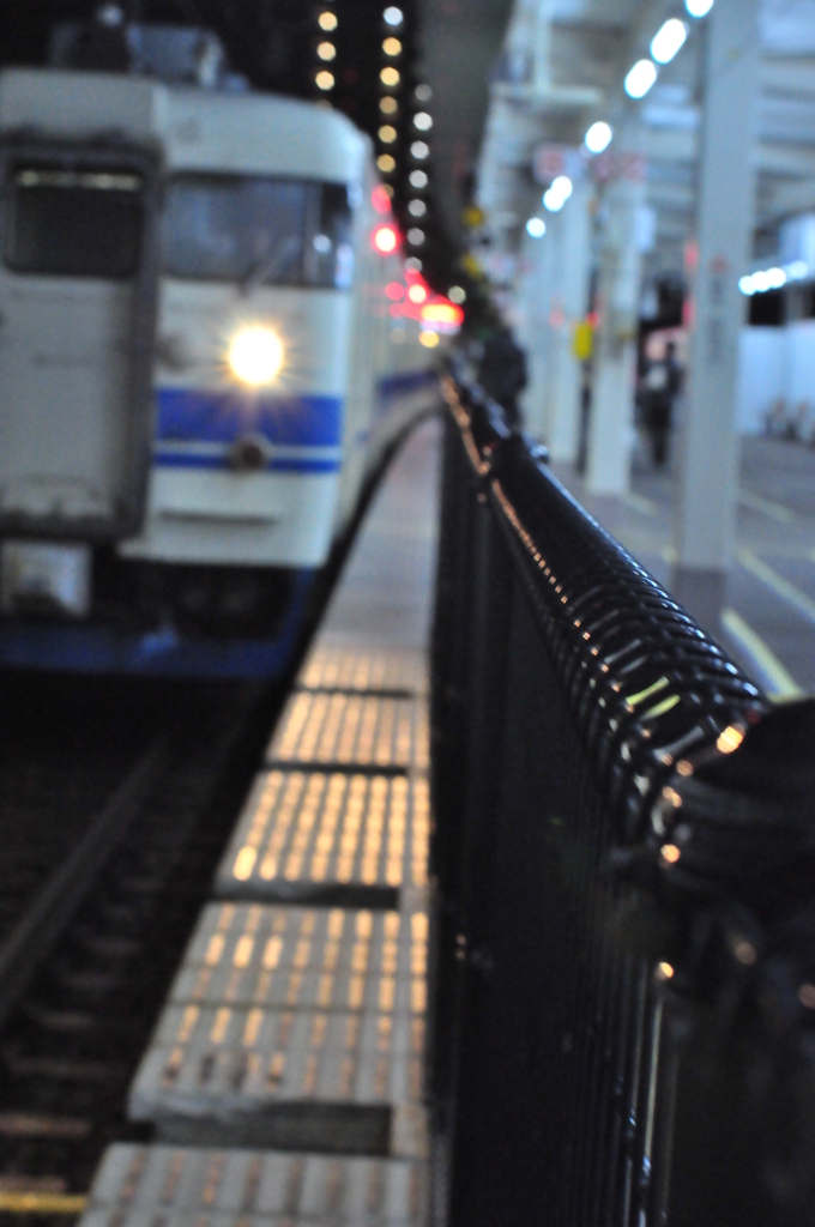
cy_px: 614
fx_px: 2554
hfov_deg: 18.1
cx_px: 408
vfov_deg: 27.0
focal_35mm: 75
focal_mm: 50
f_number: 9
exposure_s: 1/25
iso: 3200
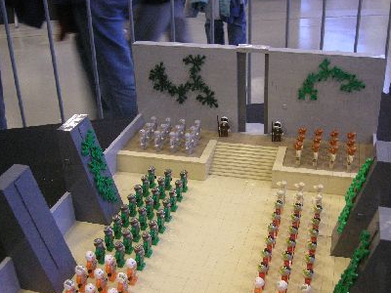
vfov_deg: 32.2
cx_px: 235
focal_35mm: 45
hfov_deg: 41.9
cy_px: 144
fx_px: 508
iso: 400
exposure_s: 1/25.5
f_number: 2.7
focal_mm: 7.5
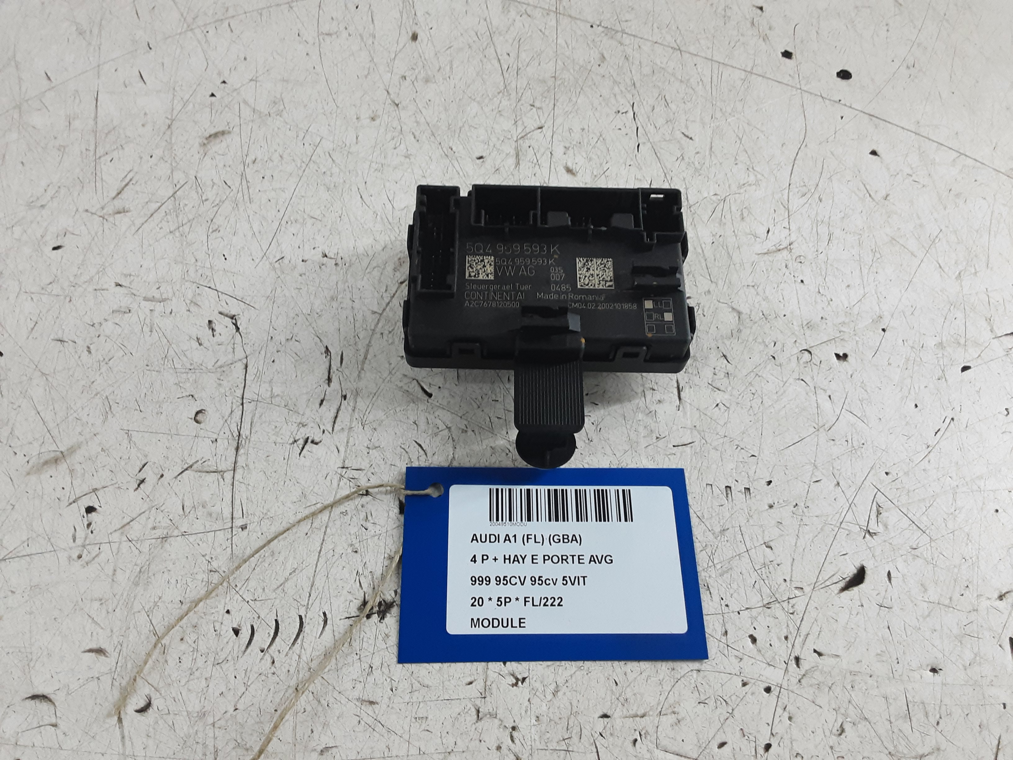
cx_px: 506
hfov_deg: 65.3
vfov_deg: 51.4
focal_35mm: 27
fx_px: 790
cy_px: 380
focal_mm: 2.91
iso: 125
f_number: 1.9
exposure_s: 1/50
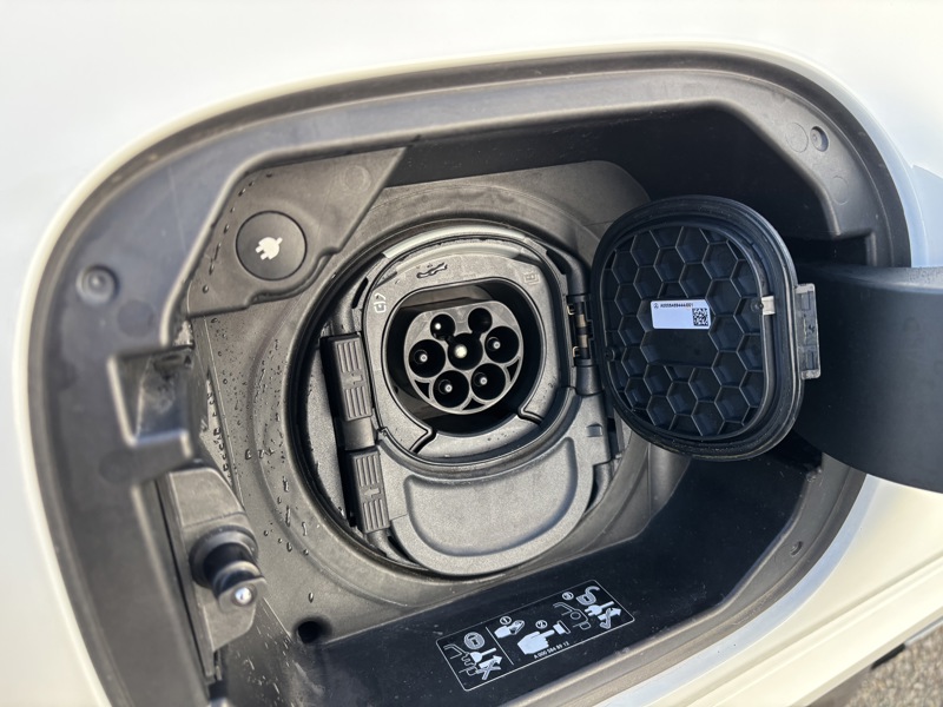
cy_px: 354
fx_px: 708
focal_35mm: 26
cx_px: 472
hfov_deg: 67.3
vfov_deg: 53.1
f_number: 1.6
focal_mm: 5.96
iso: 100
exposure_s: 1/121
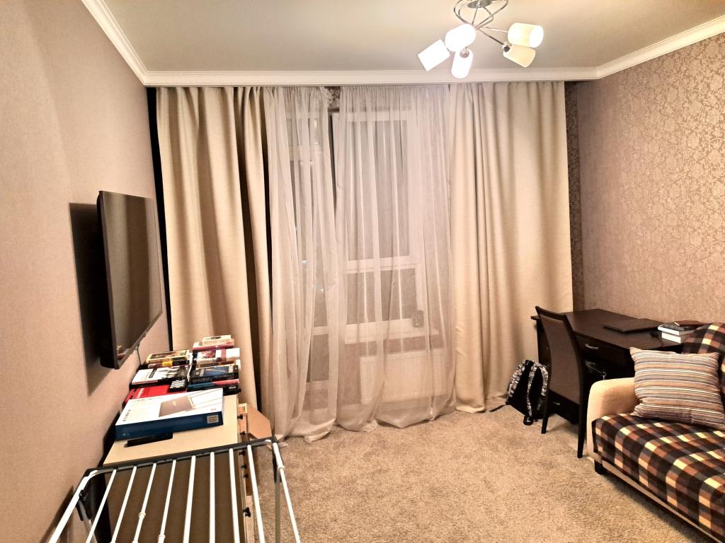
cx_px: 362
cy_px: 272
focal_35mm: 24
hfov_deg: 71.6
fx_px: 503
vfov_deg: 56.8
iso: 400
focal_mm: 5.23
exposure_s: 1/50
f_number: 1.8
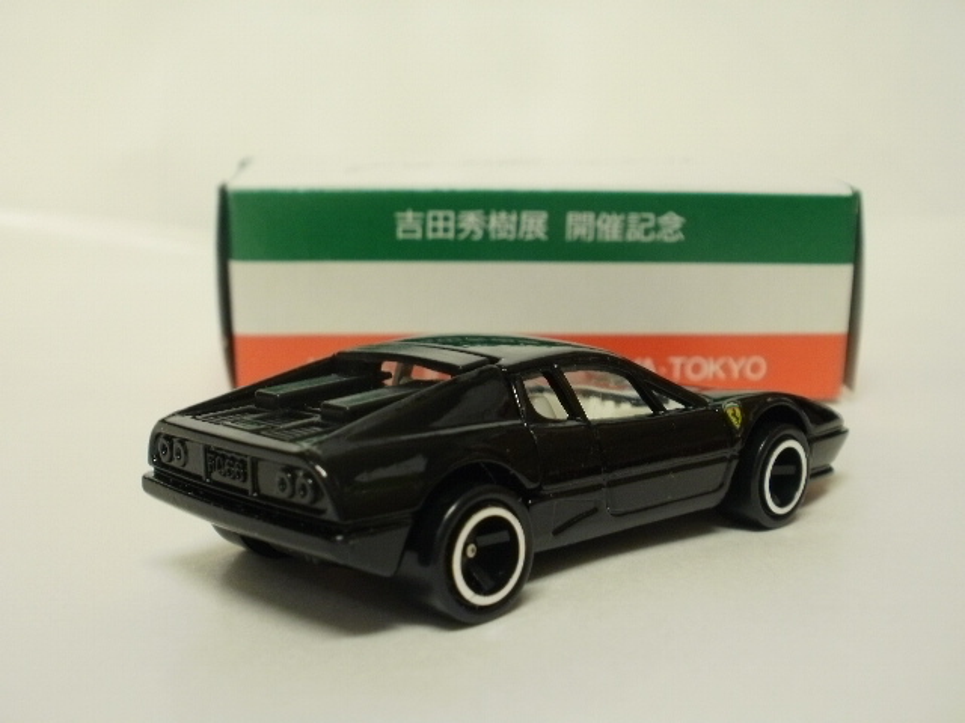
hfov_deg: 42.9
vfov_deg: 32.9
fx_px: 1227
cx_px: 482
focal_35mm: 44
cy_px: 362
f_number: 4
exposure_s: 1/8
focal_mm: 7.7
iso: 125
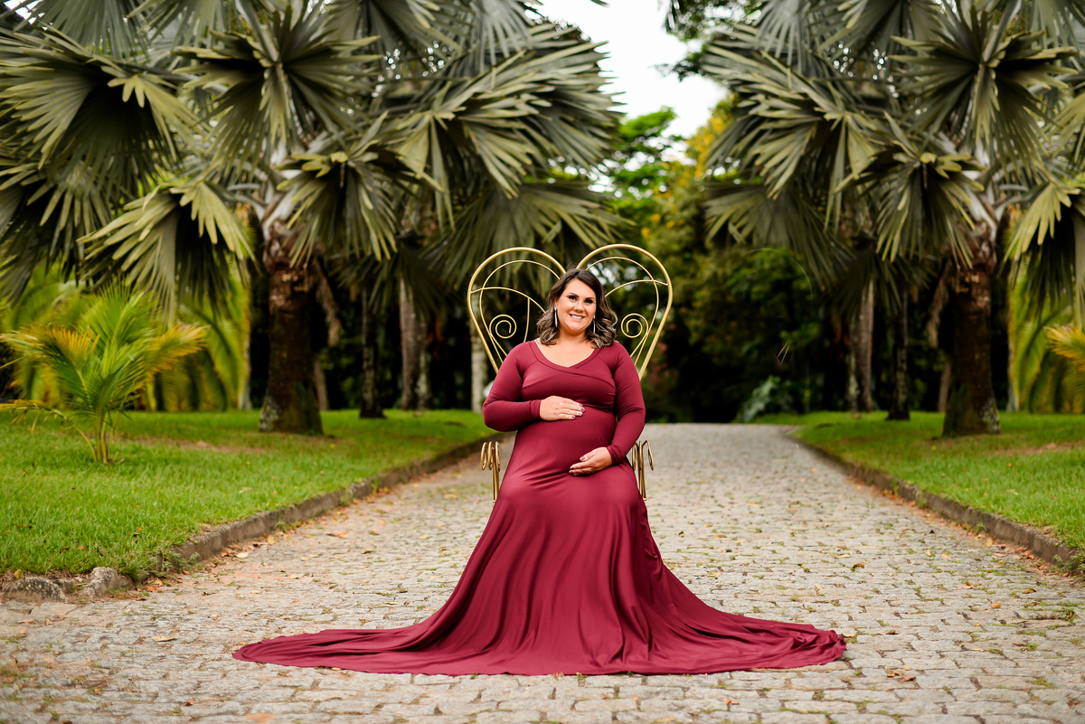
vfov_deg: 27.0
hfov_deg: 39.6
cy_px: 362
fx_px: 1507
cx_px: 542
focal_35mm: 50
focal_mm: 50
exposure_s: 1/800
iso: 100
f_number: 2
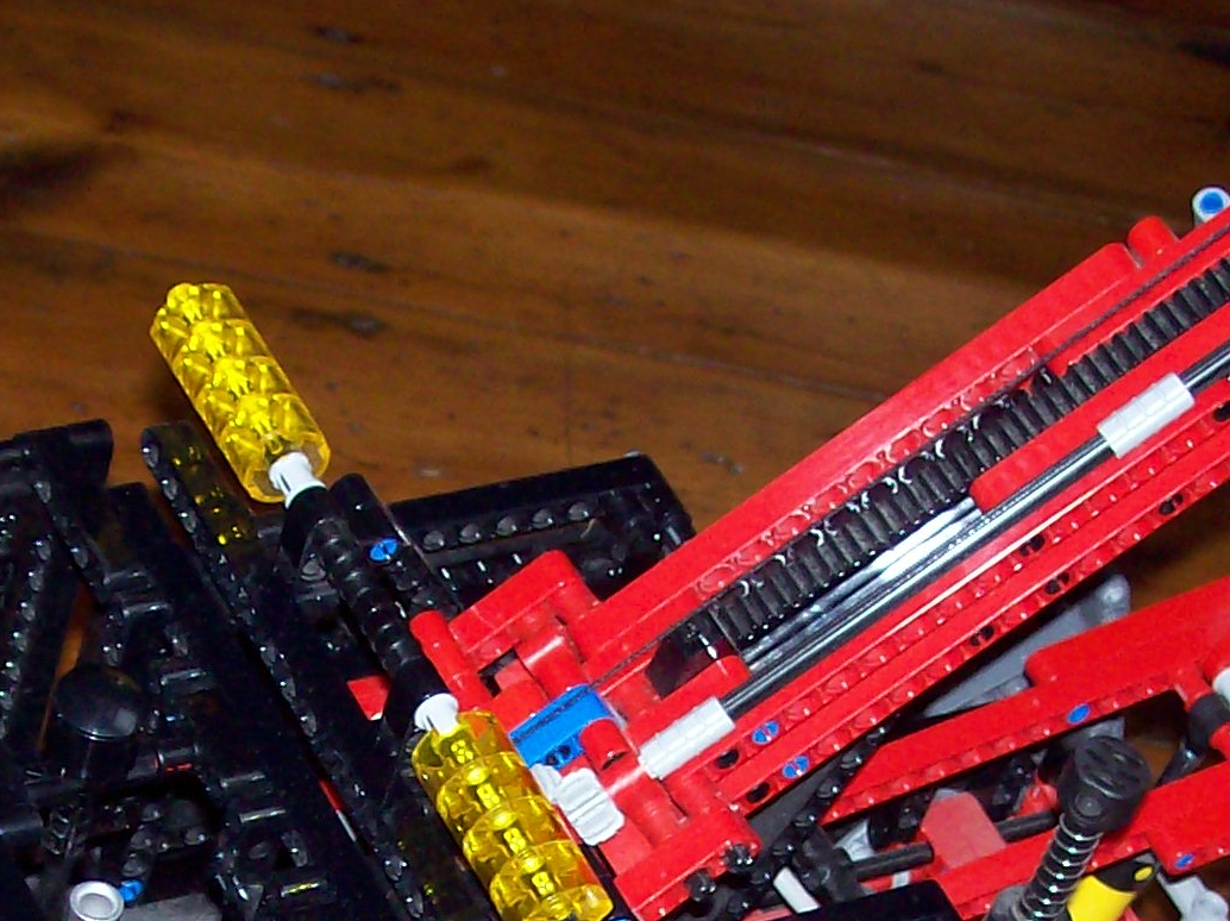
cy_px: 1000
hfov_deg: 15.8
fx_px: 4403
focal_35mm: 124
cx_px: 194
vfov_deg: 11.8
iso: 80
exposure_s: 1/73.1
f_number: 3
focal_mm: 7.6
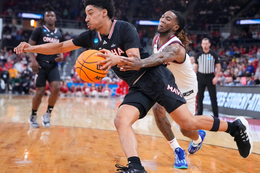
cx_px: 145
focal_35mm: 67
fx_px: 484
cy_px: 78
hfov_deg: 30.0
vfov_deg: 20.3
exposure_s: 1/1000
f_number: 2.8
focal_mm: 60
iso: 5000
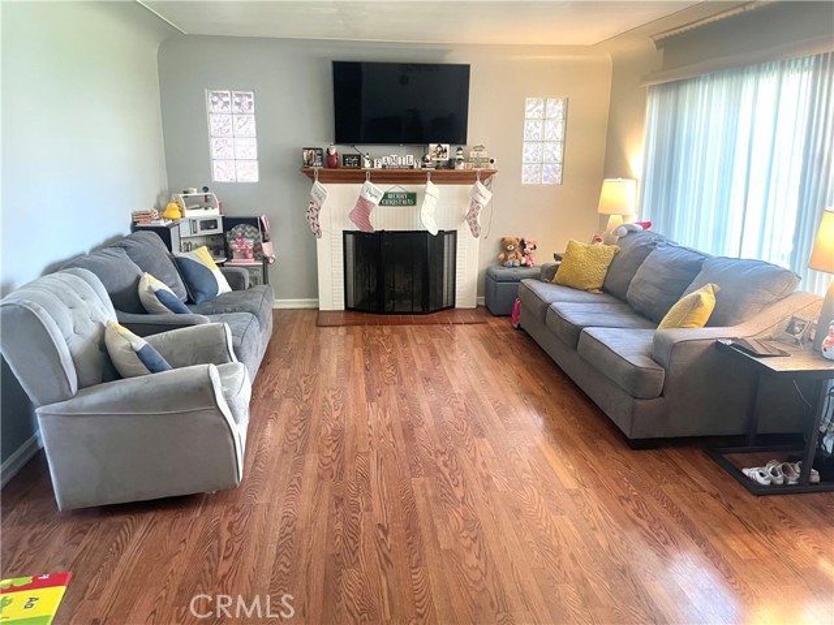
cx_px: 417
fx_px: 626
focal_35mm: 26
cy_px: 312
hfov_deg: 67.3
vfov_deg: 53.1
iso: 250
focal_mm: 4.2
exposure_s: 1/60
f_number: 1.6
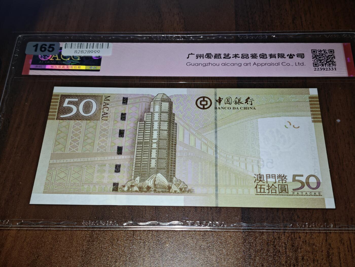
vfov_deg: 29.1
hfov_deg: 38.2
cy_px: 134
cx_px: 178
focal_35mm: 50
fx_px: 513
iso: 200
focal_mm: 5.85
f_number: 1.63
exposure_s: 1/100
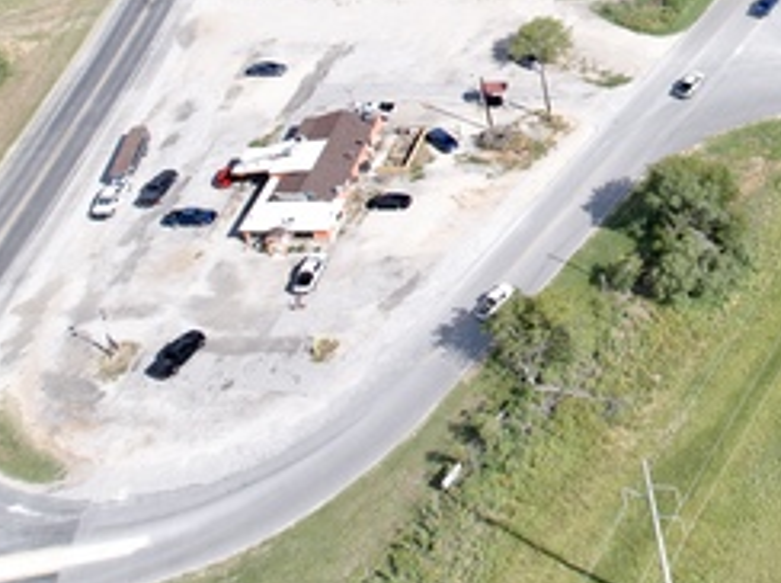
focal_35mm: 63
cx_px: 973
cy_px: -175
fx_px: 1419
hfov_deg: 26.7
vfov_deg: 21.1
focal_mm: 12.29
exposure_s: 1/1000
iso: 110
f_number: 2.8
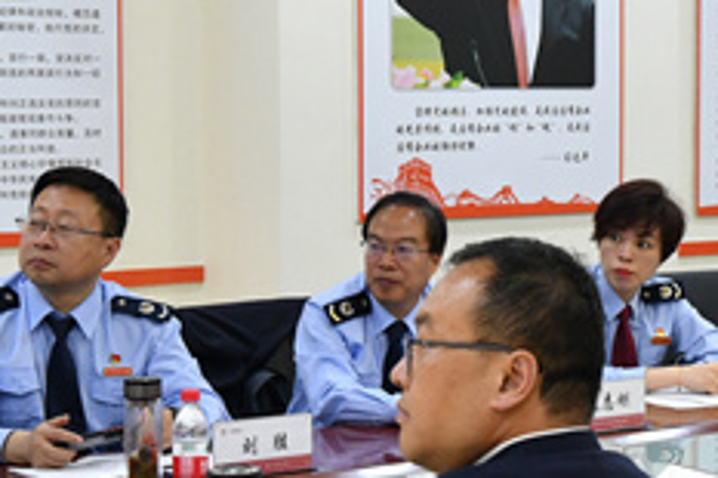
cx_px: 647
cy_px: 234
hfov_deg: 17.4
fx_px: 2312
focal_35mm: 116
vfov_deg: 11.8
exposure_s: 1/40
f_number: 13
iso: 2500
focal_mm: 36
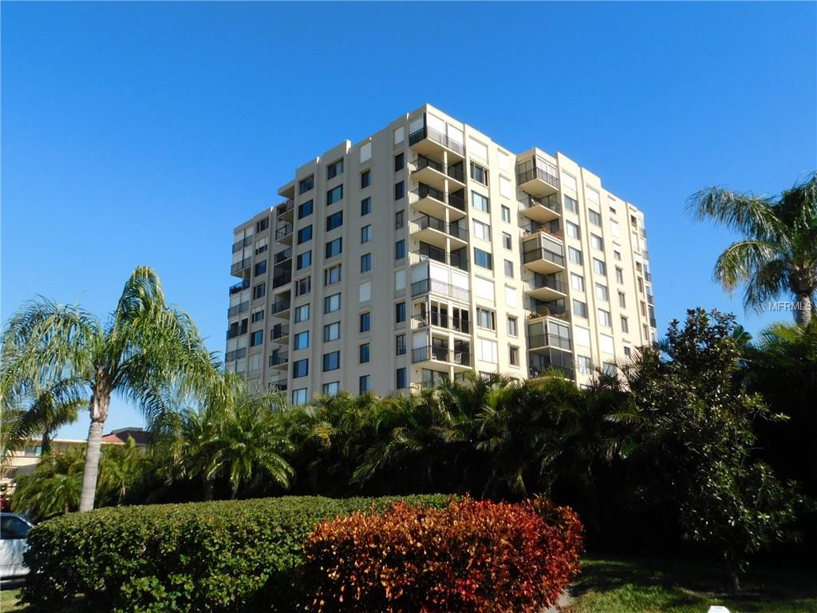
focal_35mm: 28
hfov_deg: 63.4
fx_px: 661
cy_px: 306
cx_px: 408
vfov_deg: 49.7
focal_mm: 4.9
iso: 125
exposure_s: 1/1250
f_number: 3.2
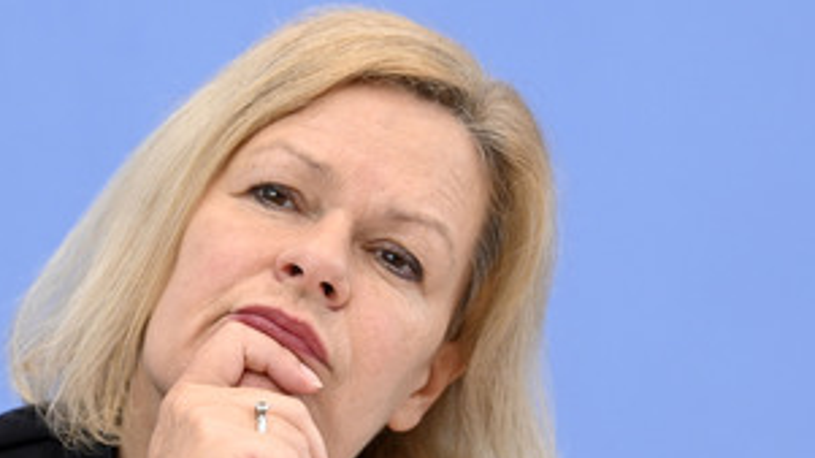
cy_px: 358
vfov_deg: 5.7
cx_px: 237
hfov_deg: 10.2
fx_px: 4579
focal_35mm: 212
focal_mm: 135
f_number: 5
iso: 3200
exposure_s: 1/640
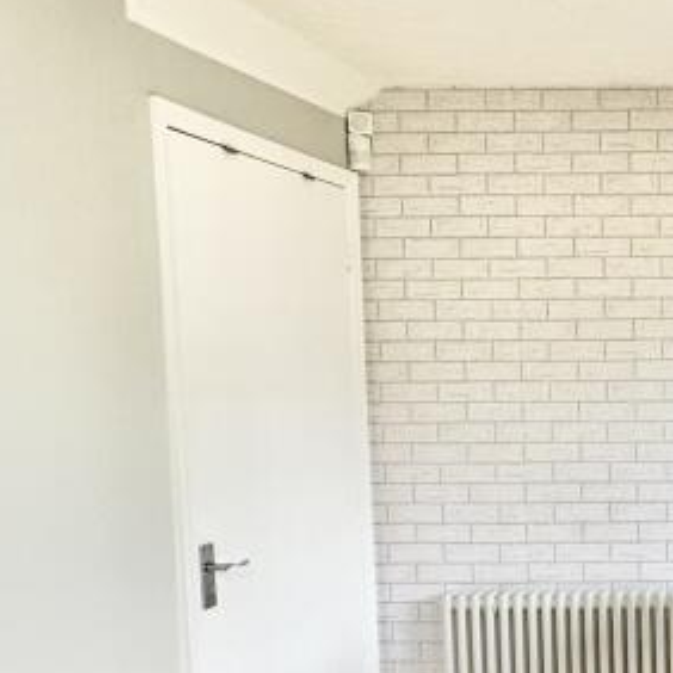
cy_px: 430
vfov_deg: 37.3
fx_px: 990
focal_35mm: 45
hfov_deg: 30.4
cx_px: 857
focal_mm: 2.22
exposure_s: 1/100
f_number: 2.2
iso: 200
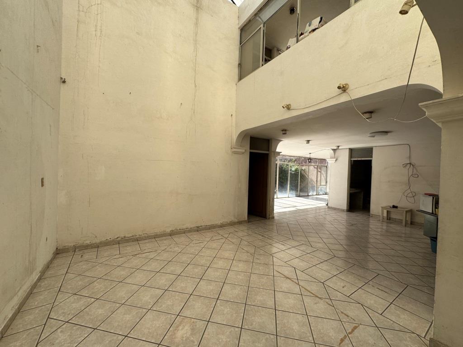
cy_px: 174
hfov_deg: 102.1
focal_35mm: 14
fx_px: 187
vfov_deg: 85.7
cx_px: 232
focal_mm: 2.22
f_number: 2.2
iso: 40
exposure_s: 1/707
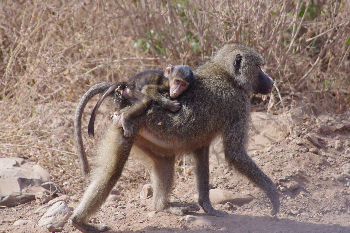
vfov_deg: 4.8
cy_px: 116
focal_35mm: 285
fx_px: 2767
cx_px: 175
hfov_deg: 7.2
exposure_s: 1/500
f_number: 5.6
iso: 400
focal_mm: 190
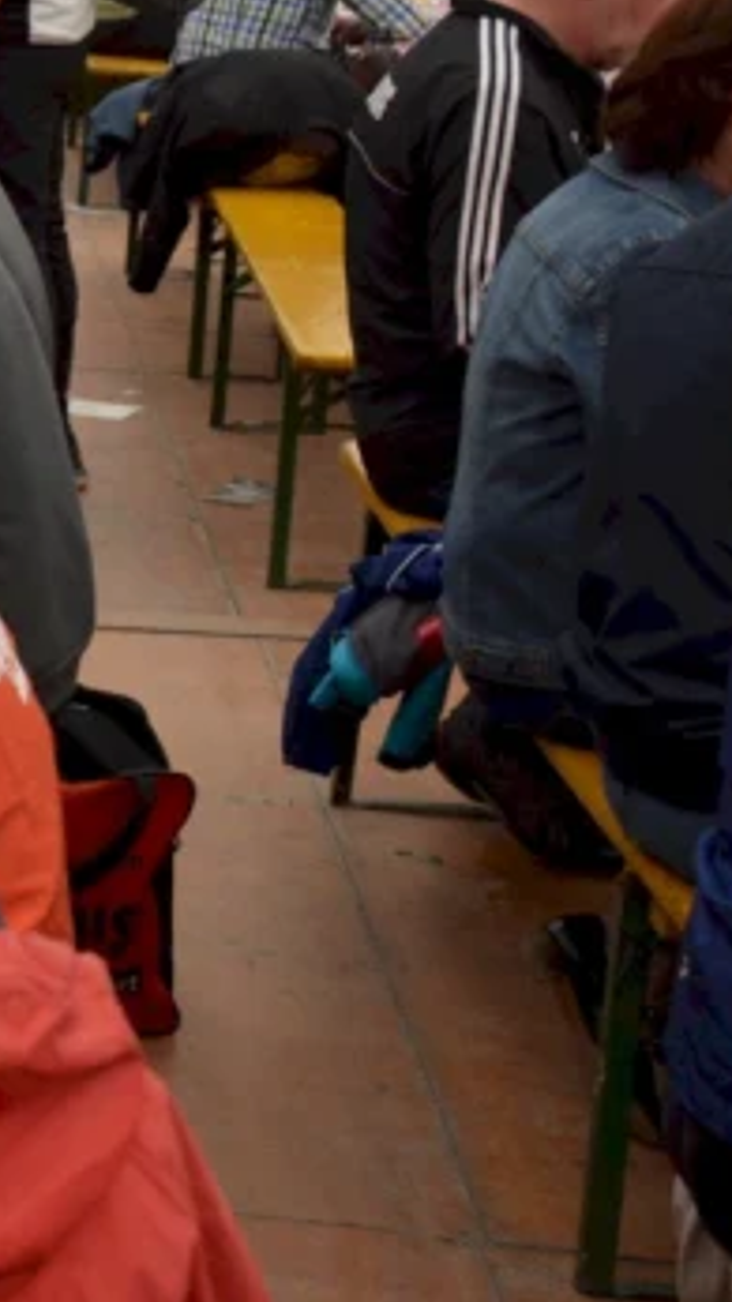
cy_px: 396
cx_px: -1044
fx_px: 3522
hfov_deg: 10.2
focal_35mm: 102
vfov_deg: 20.8
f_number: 3.8
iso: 800
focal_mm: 22
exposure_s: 1/640
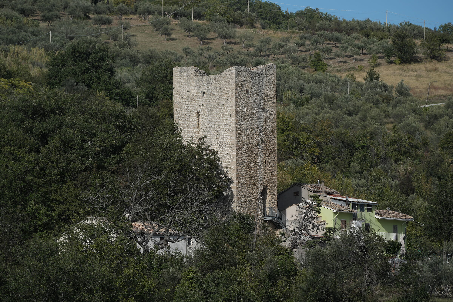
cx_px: 226
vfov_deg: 5.5
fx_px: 3120
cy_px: 151
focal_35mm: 248
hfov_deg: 8.3
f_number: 5.6
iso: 160
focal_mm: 165.1
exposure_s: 1/1000
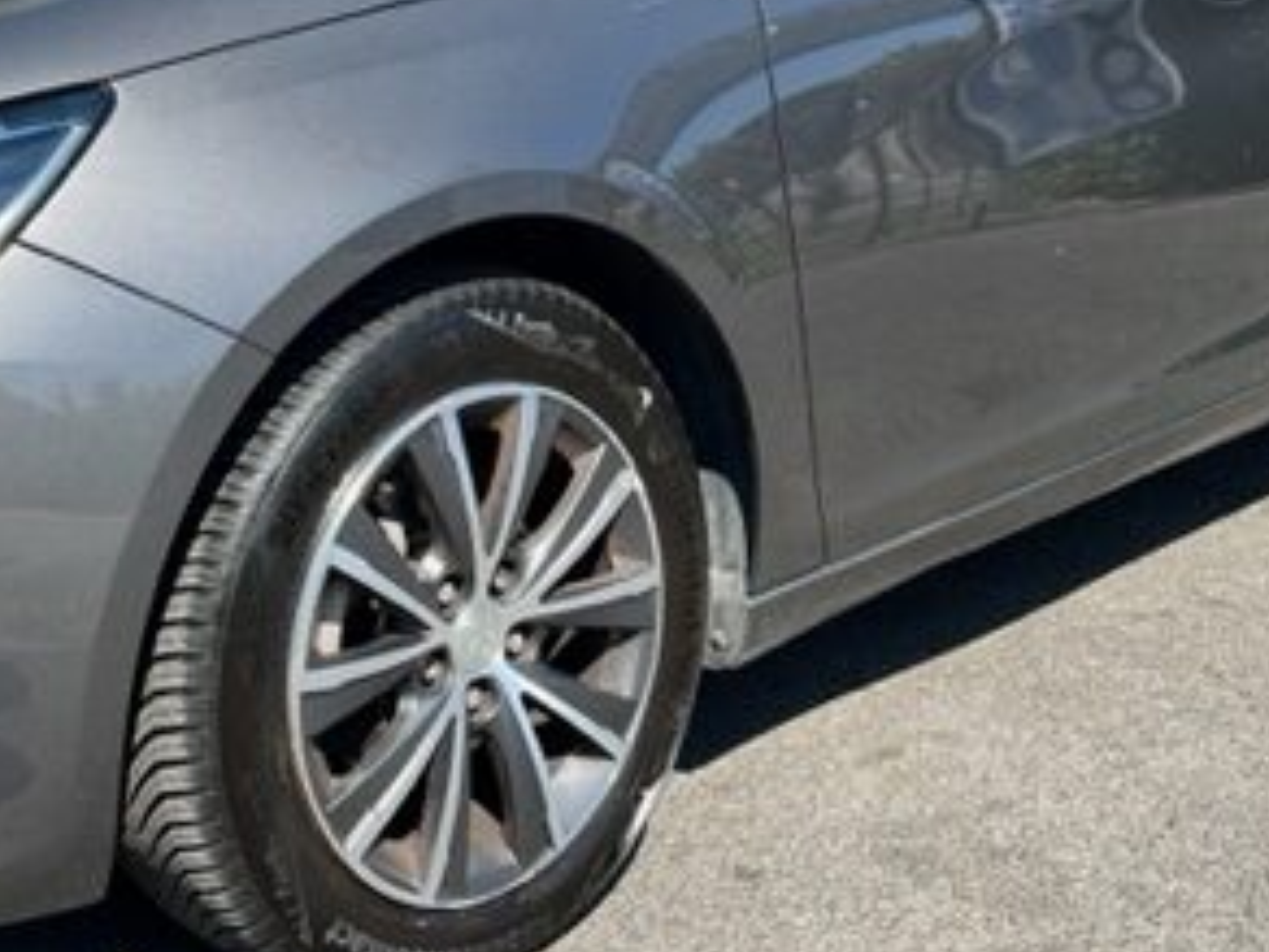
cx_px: 395
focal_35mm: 57
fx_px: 2090
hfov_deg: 33.4
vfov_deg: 24.9
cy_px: 104
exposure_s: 1/2083
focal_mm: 5.7
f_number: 1.5
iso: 50
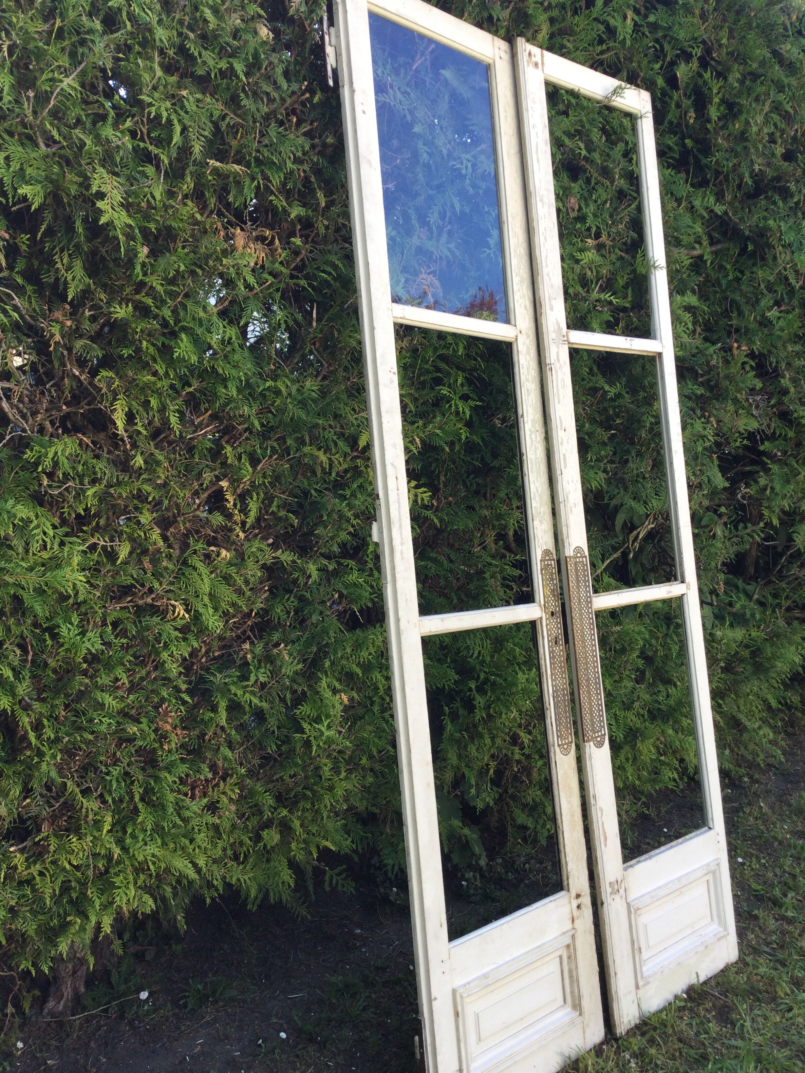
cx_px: 397
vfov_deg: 56.8
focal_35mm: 32
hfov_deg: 44.2
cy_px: 540
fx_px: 992
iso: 25
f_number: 2.4
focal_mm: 3.3
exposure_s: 1/100
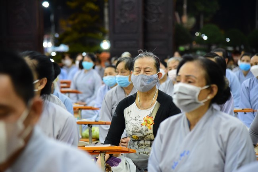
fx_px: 860
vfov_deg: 11.4
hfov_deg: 17.1
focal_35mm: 120
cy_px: 86
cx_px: 129
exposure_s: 1/125
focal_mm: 120
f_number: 4
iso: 6400
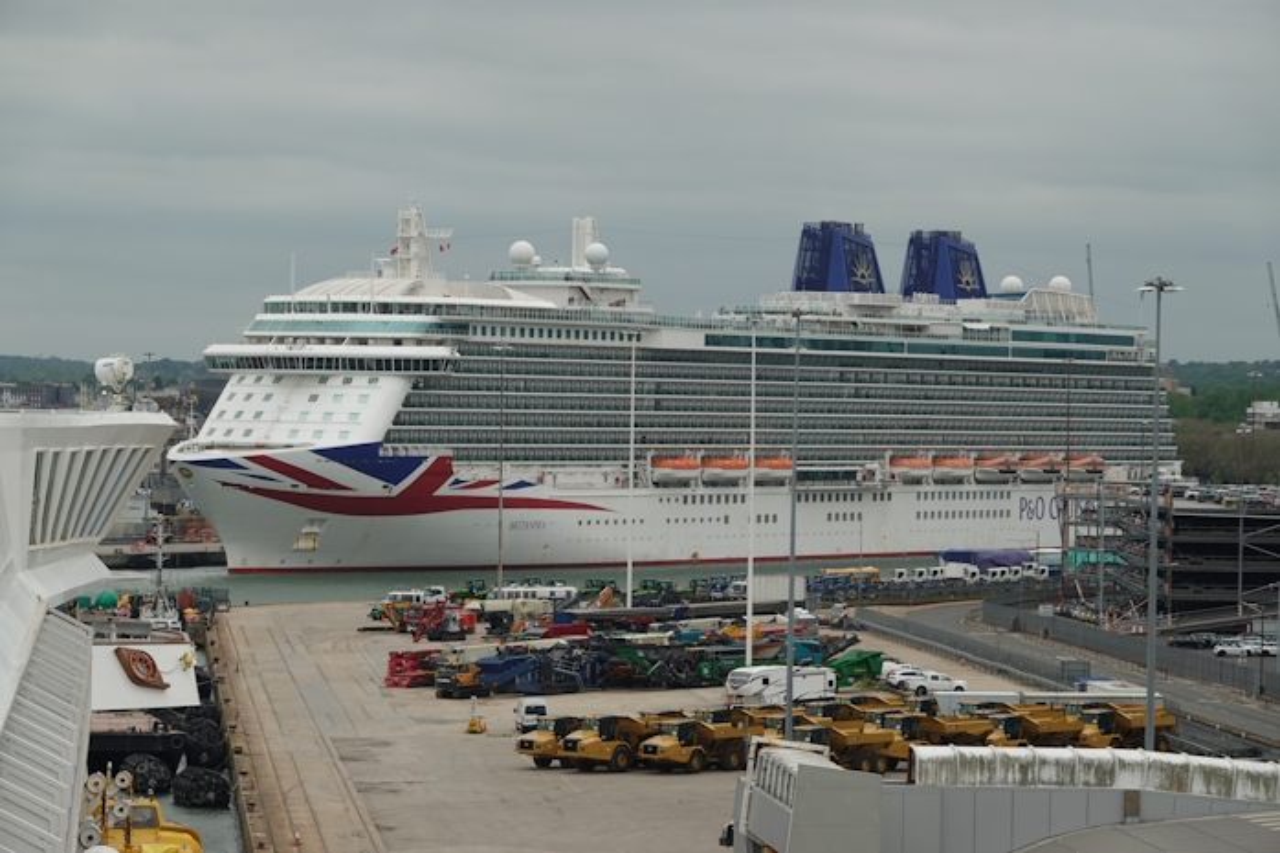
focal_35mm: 144
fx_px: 5118
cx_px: 640
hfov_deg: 14.3
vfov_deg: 9.5
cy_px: 426
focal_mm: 52.82
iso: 100
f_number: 4
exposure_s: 1/640
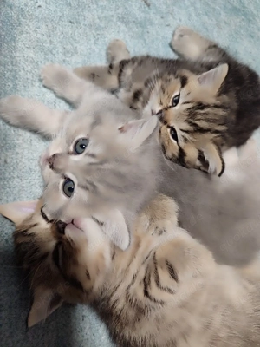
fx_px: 250
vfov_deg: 69.4
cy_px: 174
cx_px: 130
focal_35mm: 25
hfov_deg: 54.9
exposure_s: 1/20
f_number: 1.89
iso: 831
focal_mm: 5.95
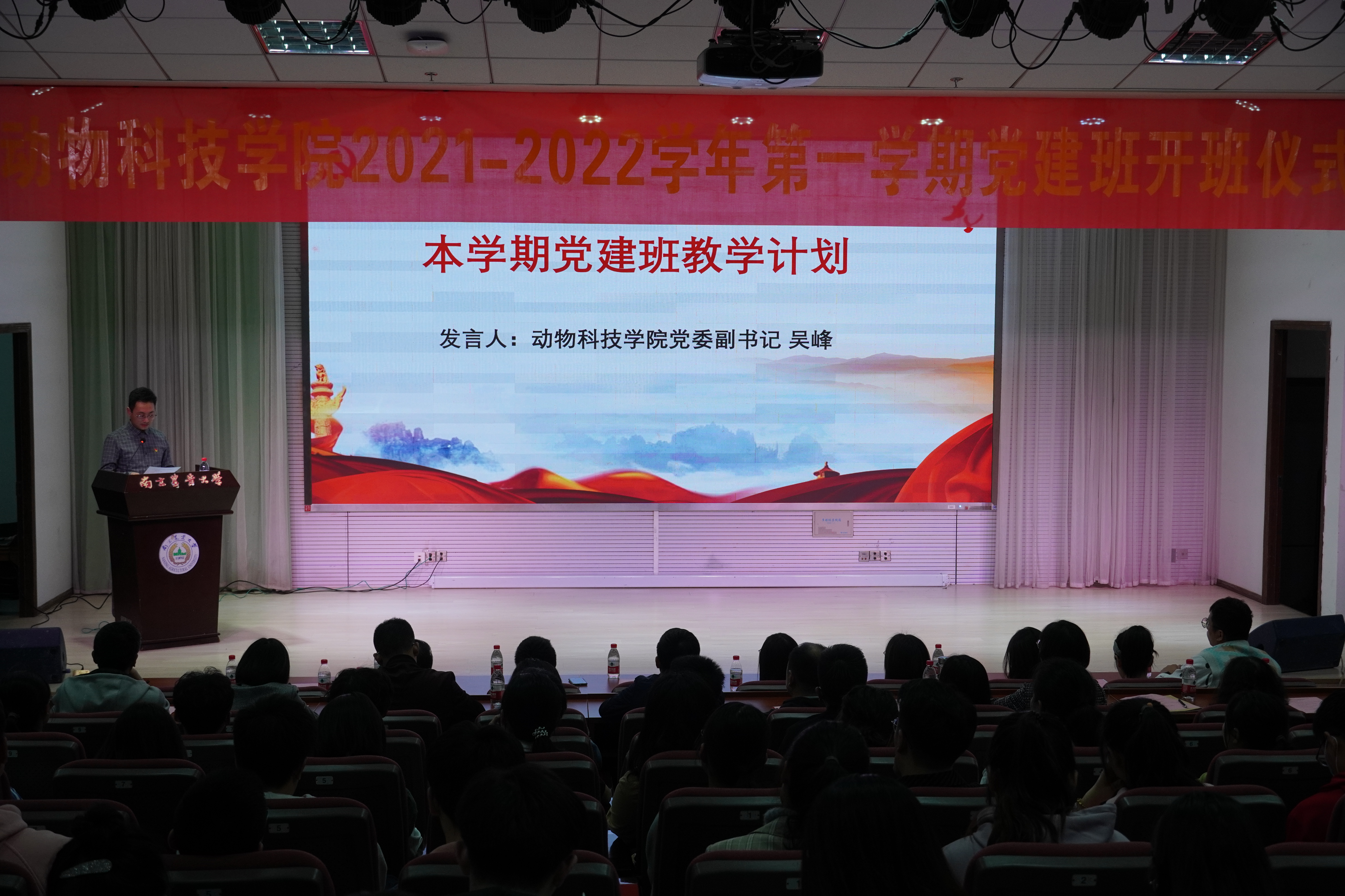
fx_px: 1849
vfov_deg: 27.3
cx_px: 672
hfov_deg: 40.0
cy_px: 448
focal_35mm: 50
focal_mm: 33
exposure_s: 1/100
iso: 640
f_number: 5
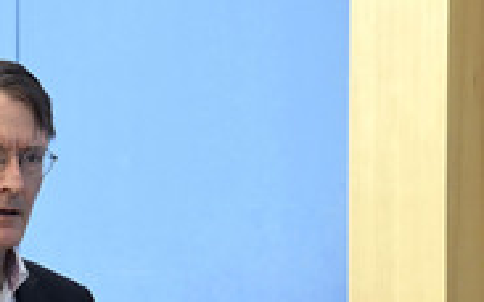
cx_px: -20
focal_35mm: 206
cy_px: 389
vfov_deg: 6.3
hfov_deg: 10.1
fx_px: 2715
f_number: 5
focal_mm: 82
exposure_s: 1/640
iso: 4000
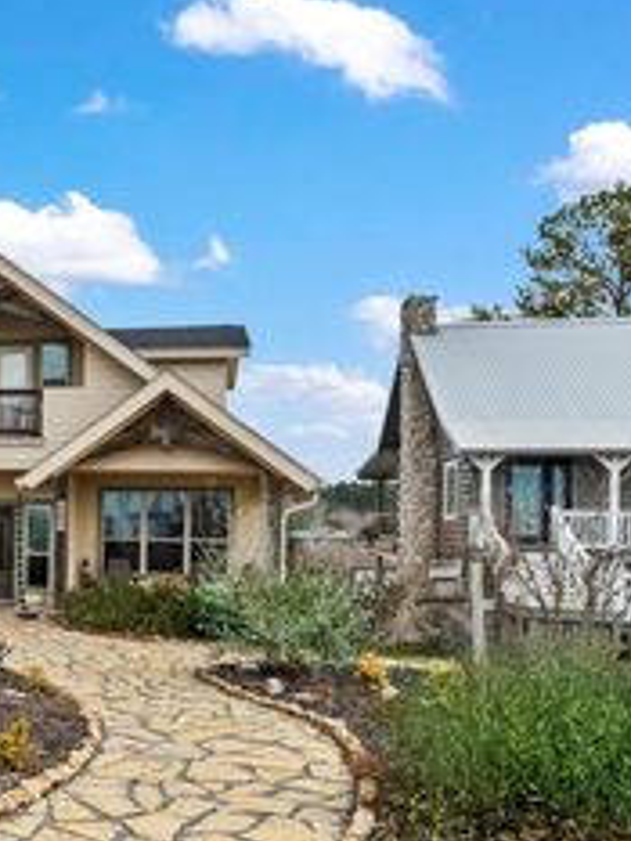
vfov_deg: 55.2
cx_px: -36
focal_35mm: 33
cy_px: 467
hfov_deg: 37.2
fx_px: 801
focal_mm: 16
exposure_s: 1/250
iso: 100
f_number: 4
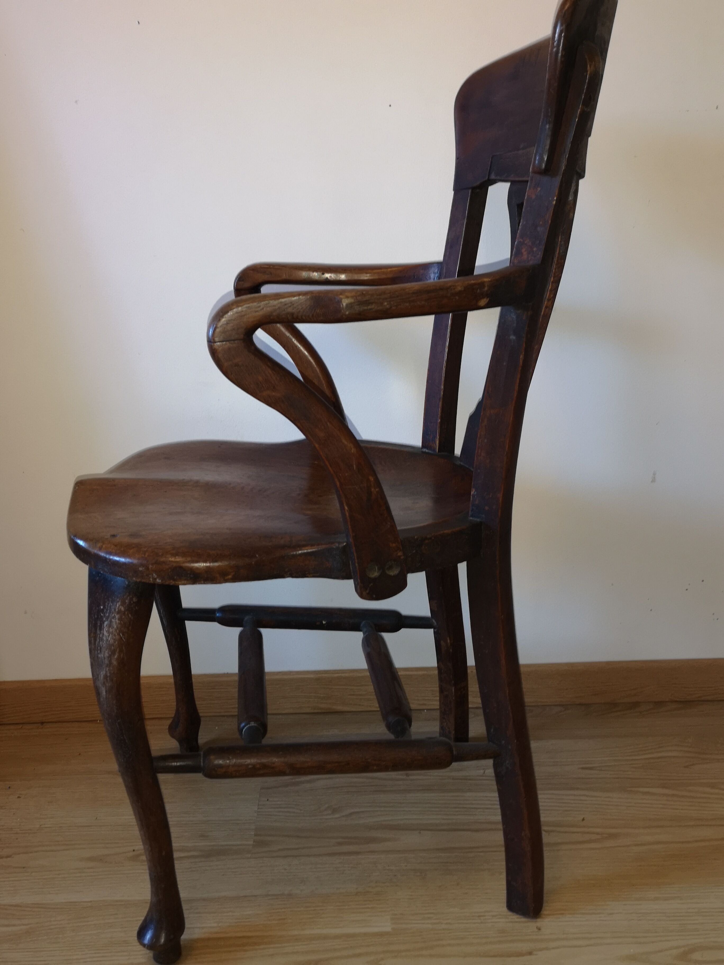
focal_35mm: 35
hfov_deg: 40.7
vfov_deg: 52.6
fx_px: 976
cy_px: 482
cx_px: 362
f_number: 1.8
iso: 160
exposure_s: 1/33.3
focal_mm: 3.95
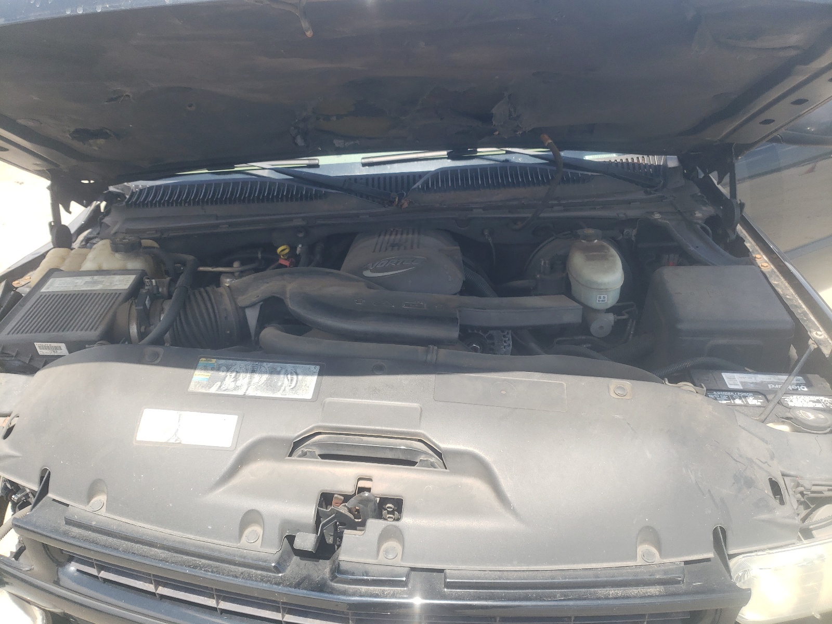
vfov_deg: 53.1
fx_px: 625
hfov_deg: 67.3
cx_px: 416
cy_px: 312
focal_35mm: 26
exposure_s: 1/833
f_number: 1.5
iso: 50
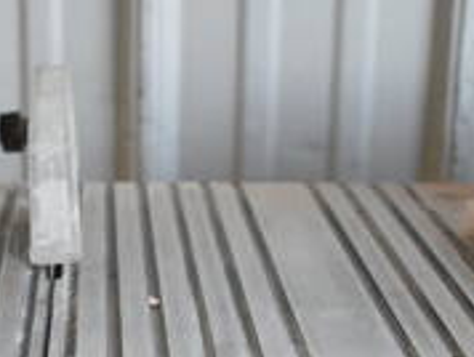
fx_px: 1558
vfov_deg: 12.6
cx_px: 77
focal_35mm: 114
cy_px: 477
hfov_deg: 17.1
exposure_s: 1/250
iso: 800
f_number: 3.8
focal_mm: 23
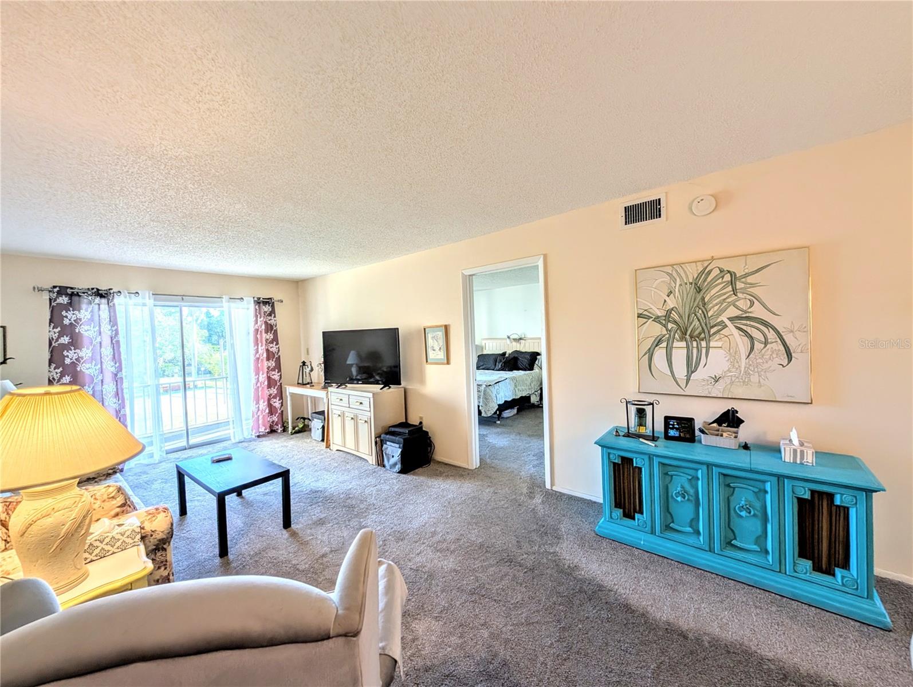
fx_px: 317
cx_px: 456
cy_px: 344
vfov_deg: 94.6
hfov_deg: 110.5
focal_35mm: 12
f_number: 1.7
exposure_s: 1/120
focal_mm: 2.02
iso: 57
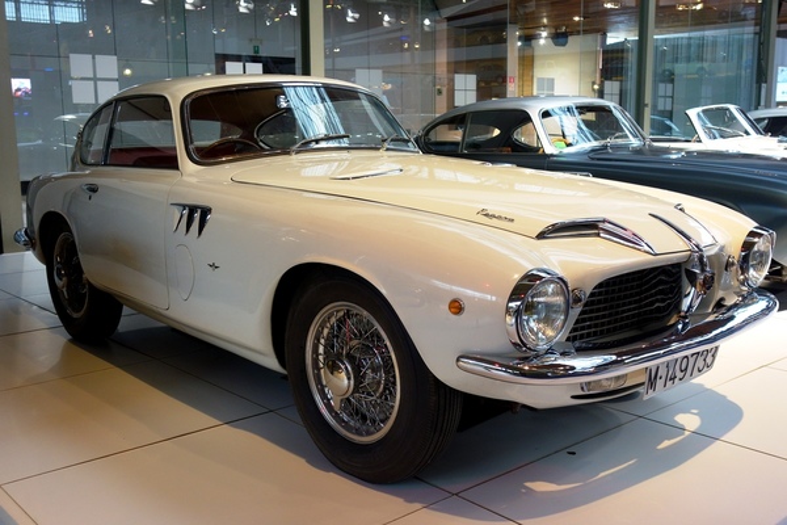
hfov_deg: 50.7
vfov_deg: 35.1
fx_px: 831
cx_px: 394
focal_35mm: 38
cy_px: 262
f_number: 2.8
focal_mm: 14.07
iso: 400
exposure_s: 1/40
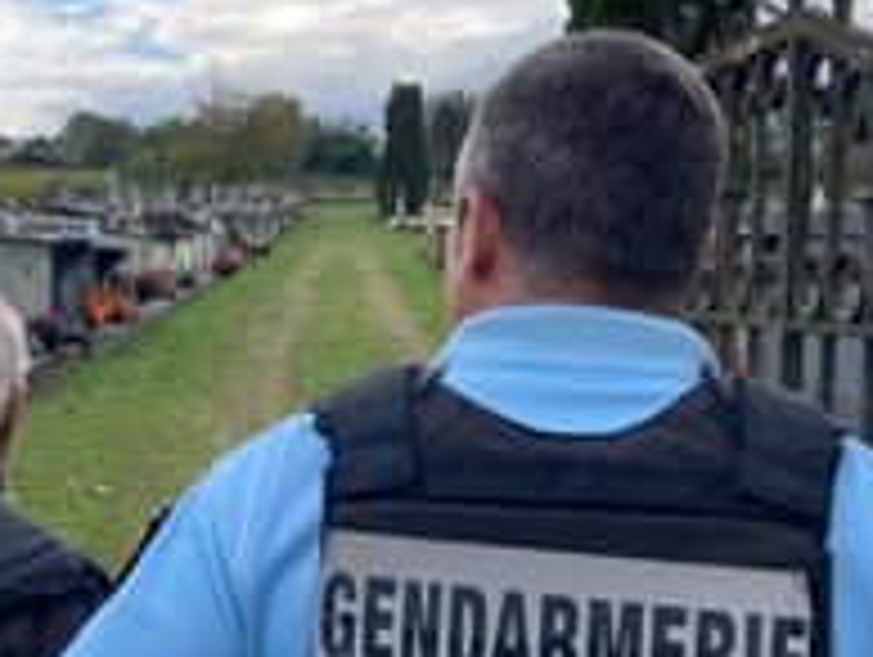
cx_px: 227
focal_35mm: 54
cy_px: 362
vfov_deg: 27.1
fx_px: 1364
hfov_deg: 34.8
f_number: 1.8
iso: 20
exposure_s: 1/738
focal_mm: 3.99
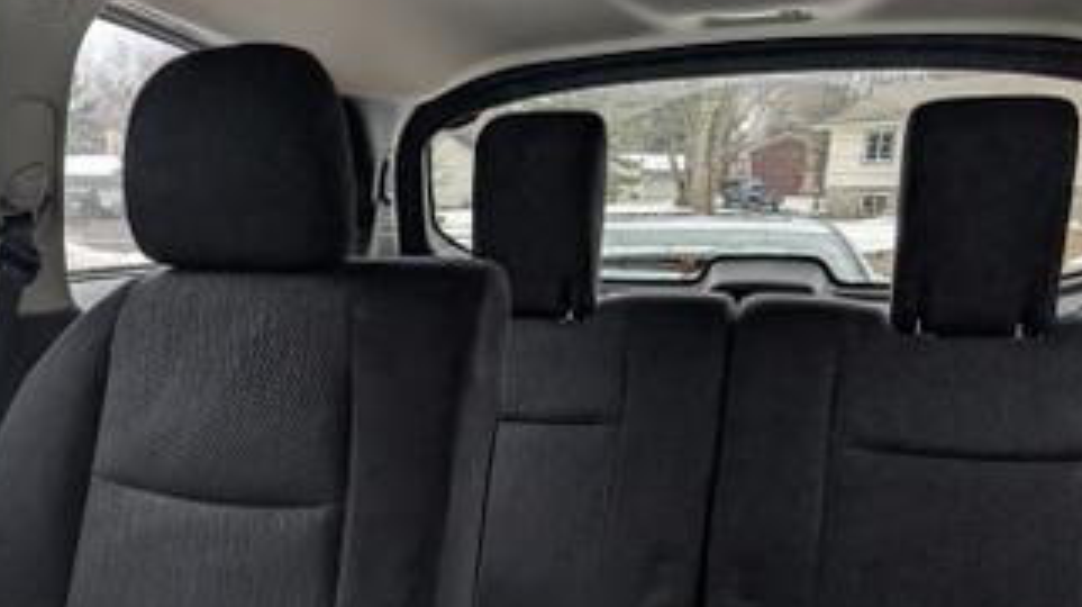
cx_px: 263
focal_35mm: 41
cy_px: 422
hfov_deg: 47.5
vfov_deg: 28.7
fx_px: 1175
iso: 202
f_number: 1.68
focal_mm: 6.9
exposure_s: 1/94.4
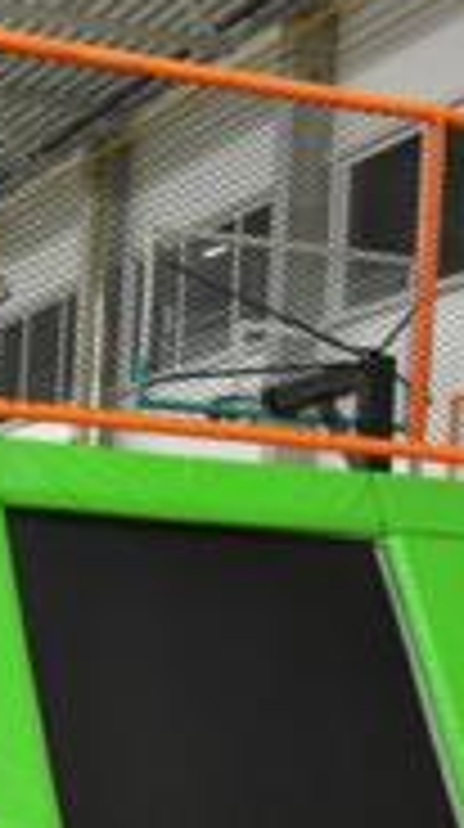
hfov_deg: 14.8
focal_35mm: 77
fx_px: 1690
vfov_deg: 26.9
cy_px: 693
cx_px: -167
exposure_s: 1/40
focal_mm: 18
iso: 1600
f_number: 3.5
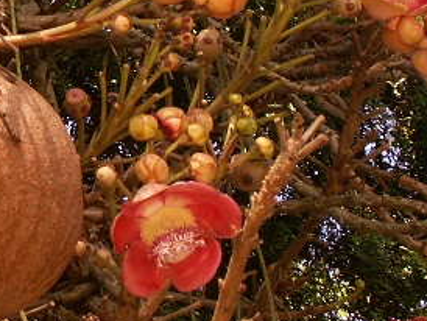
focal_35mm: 145
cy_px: -50
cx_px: -136
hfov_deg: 13.1
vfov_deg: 10.1
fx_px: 1790
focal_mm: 7.87
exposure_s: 1/100
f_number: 4.5
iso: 50
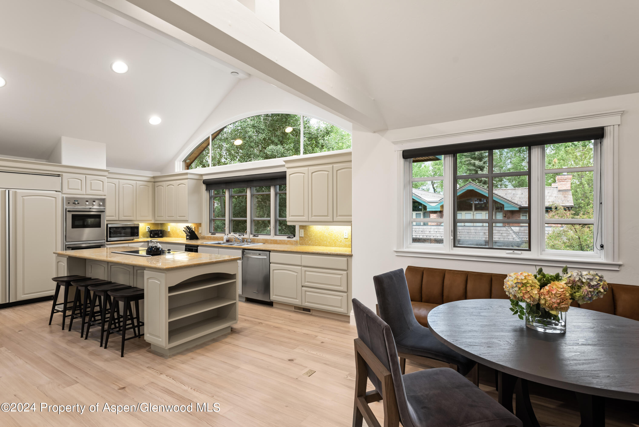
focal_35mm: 19
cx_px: 320
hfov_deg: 86.9
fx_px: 337
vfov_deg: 64.6
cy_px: 214
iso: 500
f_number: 7.1
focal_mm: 19
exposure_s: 1/8
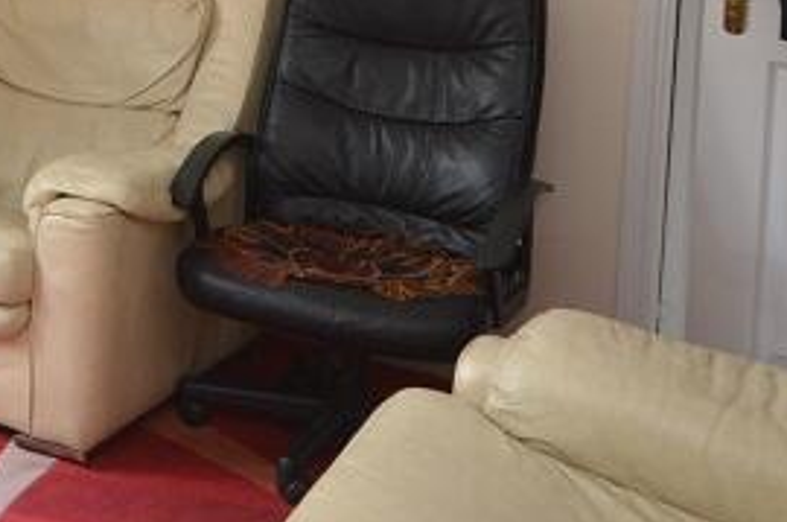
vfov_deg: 17.1
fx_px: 1613
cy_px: -184
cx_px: -178
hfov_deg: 24.6
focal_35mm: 74
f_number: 4.5
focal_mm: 13
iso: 400
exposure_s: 1/80
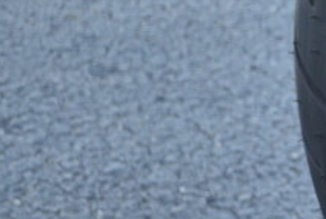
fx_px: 2229
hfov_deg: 7.6
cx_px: 866
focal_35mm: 246
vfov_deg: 5.6
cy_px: 15
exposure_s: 1/60
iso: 100
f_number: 4.5
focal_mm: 29
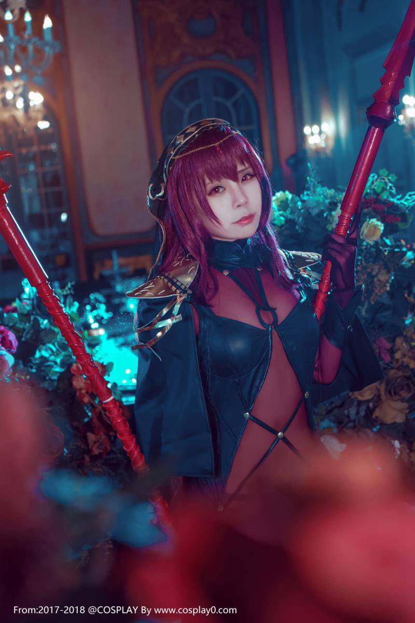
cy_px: 312
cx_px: 208
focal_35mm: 55
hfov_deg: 24.6
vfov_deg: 36.2
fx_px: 951
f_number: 4
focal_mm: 55
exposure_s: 1/40
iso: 400
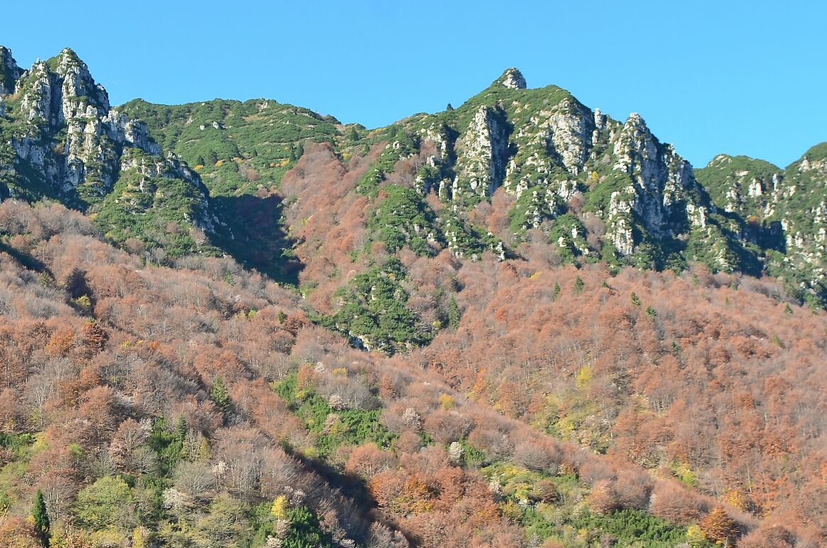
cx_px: 102
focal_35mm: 62
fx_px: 1421
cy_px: 495
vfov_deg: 21.3
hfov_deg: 31.1
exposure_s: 1/160
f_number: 7.1
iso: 140
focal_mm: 20
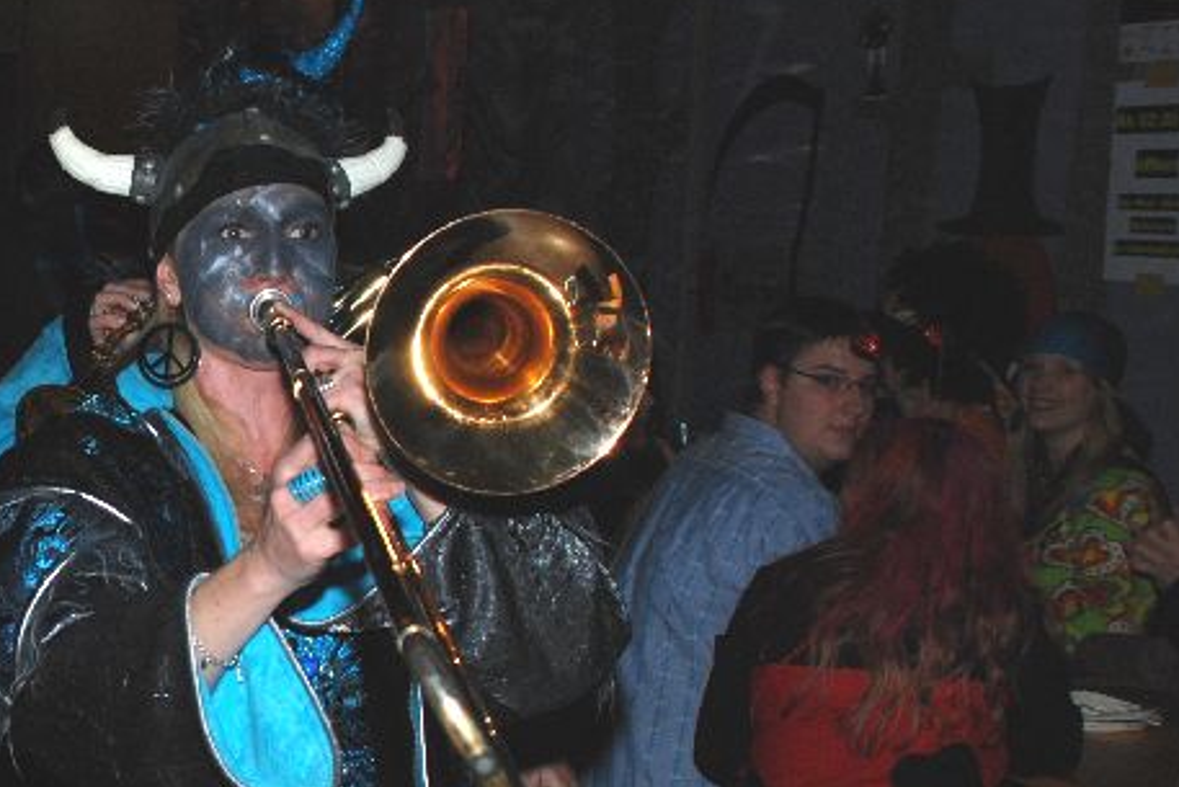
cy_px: 476
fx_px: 2424
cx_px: -8
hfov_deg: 25.9
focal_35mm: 74
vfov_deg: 18.4
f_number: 4
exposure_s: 1/60
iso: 200
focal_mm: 22
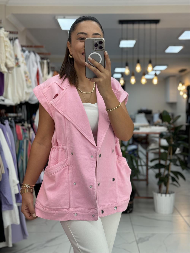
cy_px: 126
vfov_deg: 39.7
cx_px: 95
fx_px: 351
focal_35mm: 48
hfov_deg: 30.3
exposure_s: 1/100
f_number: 1.78
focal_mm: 6.76
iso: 64
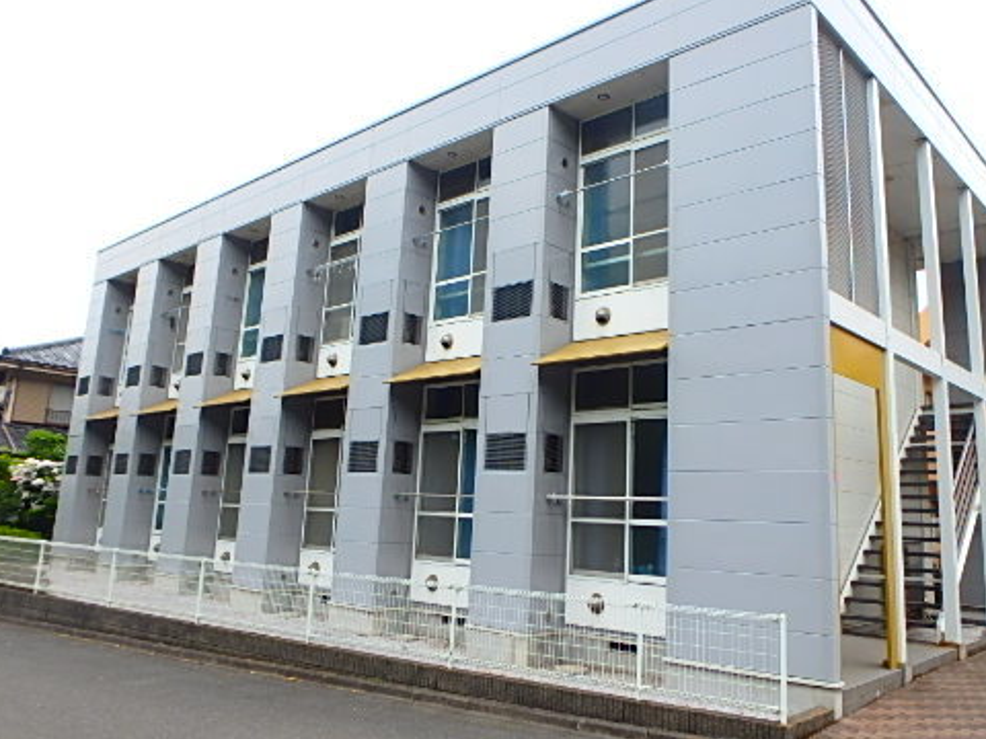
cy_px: 361
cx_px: 546
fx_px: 798
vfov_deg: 49.7
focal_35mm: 28
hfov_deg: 63.3
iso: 125
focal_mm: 3.7
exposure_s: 1/320
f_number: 3.5
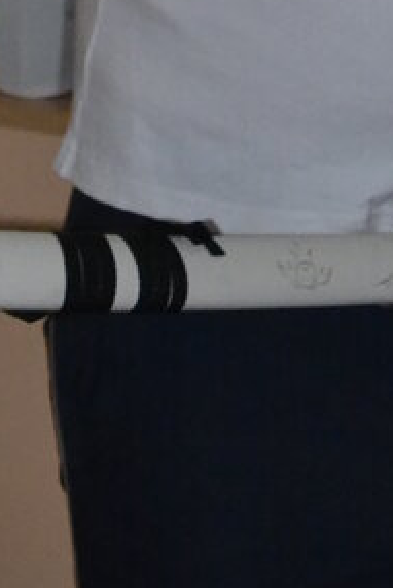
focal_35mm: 220
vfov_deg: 8.8
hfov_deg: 6.2
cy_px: -607
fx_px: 3599
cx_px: 158
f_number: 4.5
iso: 3200
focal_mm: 35
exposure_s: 1/60
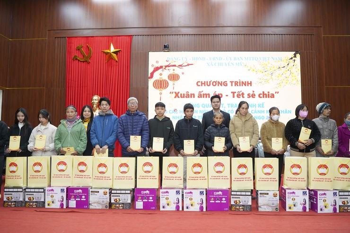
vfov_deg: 43.6
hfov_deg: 61.9
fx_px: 292
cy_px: 116
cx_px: 175
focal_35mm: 30
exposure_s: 1/200
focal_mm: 30
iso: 1250
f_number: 4
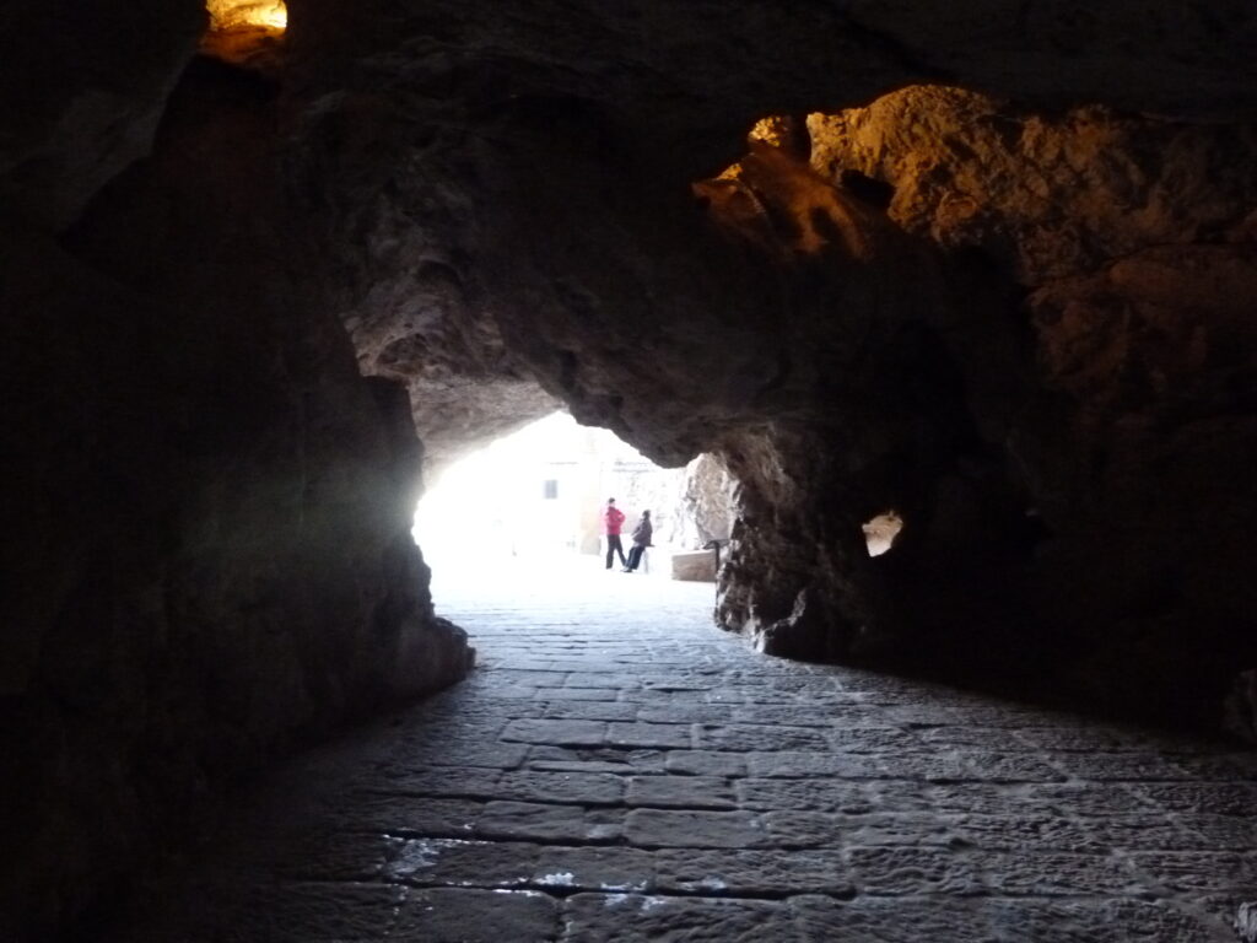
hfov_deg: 69.4
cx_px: 628
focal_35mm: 25
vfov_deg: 54.9
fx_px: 908
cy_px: 472
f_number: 2.8
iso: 800
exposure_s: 1/20
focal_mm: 4.5
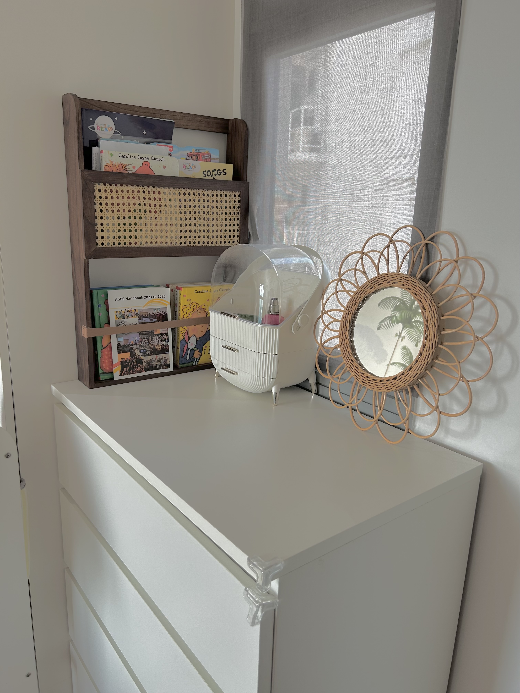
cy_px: 346
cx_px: 260
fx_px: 521
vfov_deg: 67.3
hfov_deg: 53.1
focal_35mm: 26
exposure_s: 1/121
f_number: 1.5
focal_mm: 5.7
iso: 32
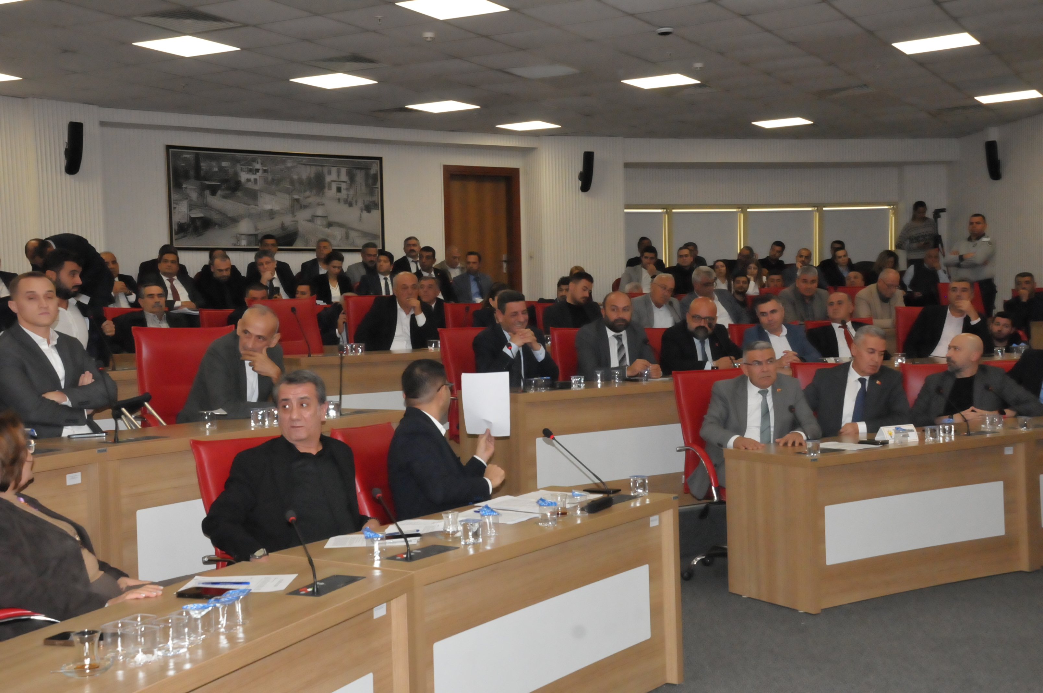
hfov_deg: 46.4
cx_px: 522
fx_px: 1215
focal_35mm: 42
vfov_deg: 31.8
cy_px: 346
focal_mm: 28
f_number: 8
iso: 3200
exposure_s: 1/250
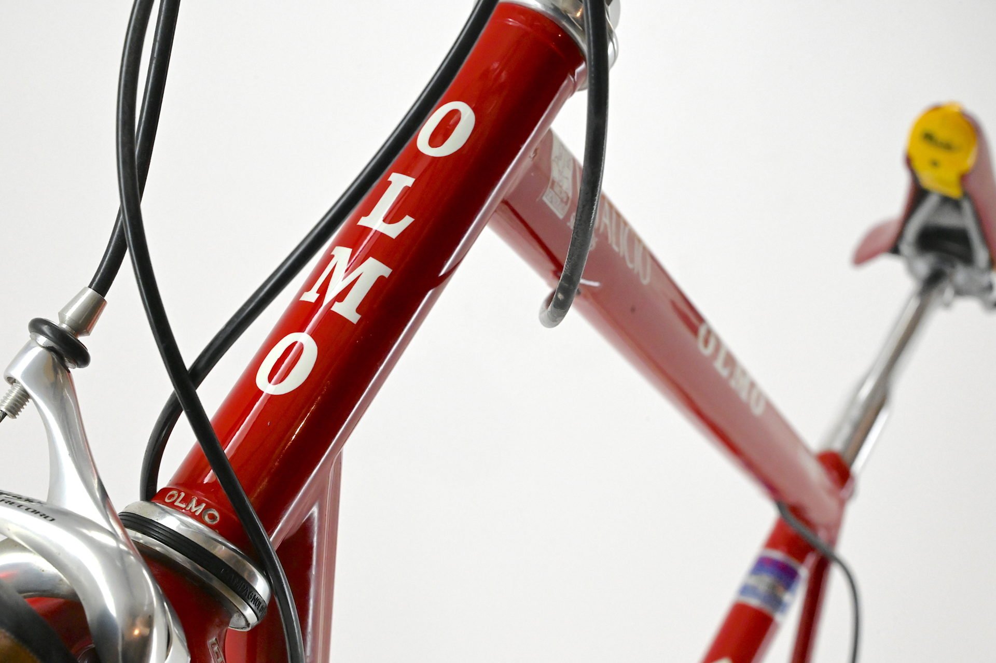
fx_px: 1936
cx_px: 498
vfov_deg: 19.4
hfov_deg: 28.9
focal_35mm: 70
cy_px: 332
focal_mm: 70
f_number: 14
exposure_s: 1/500
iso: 8000
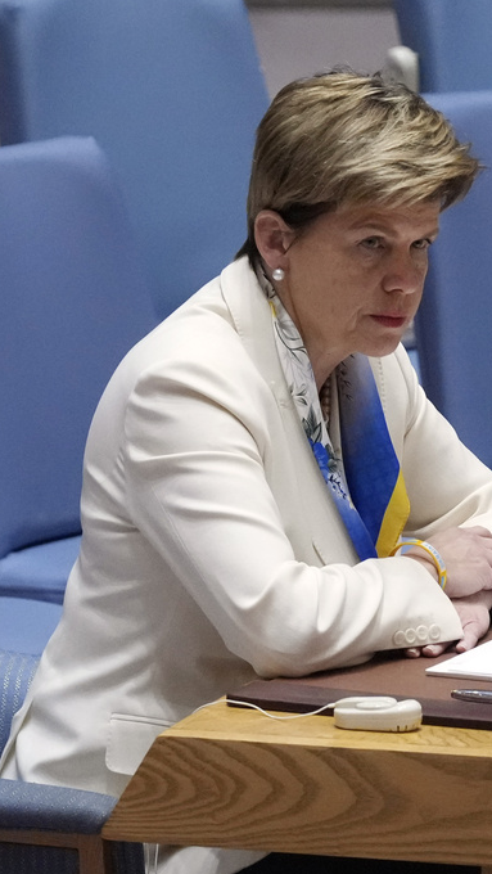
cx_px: 559
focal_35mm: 473
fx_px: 10959
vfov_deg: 4.6
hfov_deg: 2.6
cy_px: 438
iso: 4000
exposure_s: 1/160
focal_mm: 200
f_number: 4.5
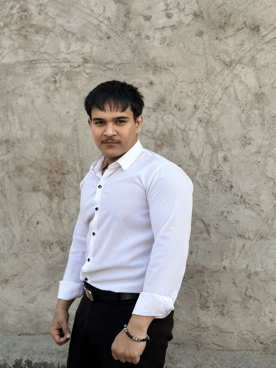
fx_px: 510
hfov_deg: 30.3
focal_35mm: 48
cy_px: 184
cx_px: 138
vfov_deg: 39.7
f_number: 1.78
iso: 80
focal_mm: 6.86
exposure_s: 1/1453
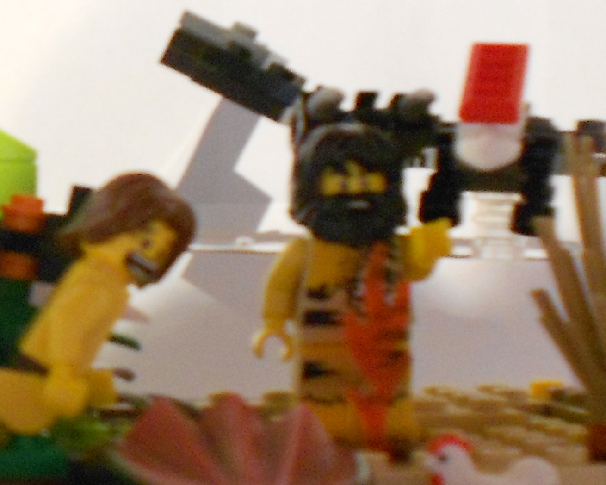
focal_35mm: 103
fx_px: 1847
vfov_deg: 14.9
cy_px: 386
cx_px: -72
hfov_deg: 17.9
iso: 400
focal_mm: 5.8
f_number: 3.6
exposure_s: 1/6
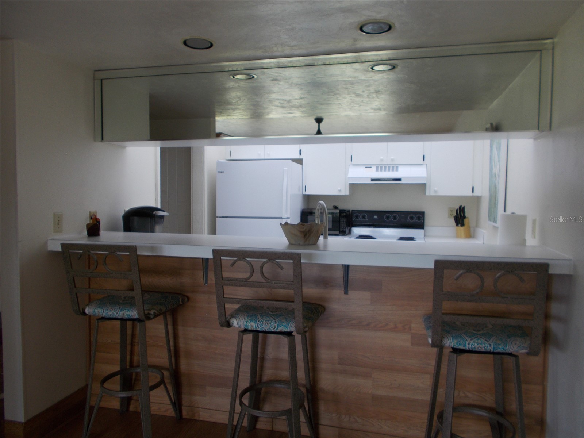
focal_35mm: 26
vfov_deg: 53.1
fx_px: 439
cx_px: 292
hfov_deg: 67.3
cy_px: 219
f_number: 3.2
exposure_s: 1/40
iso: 80
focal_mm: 4.6
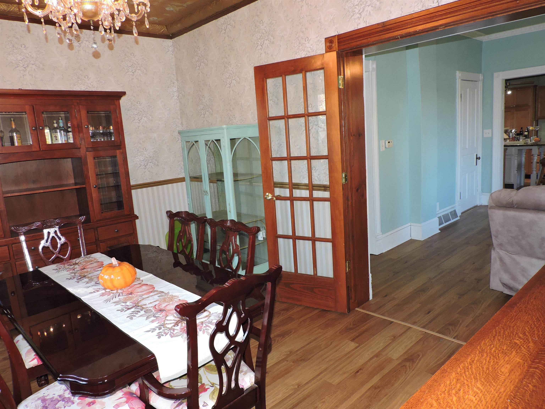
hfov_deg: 71.6
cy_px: 204
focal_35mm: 24
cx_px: 272
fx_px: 378
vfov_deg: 56.8
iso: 200
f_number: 3
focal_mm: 4.3
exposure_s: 1/30
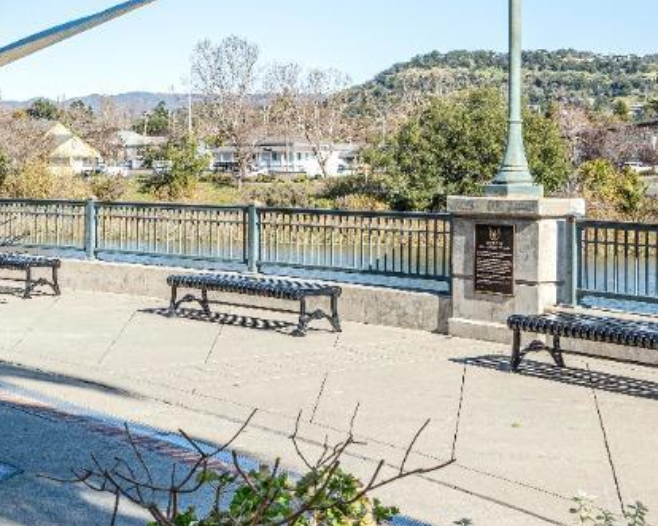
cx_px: 87
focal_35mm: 70
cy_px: 154
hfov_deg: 26.5
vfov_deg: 21.8
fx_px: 1357
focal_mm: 20.5
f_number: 9
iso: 250
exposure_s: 1/320
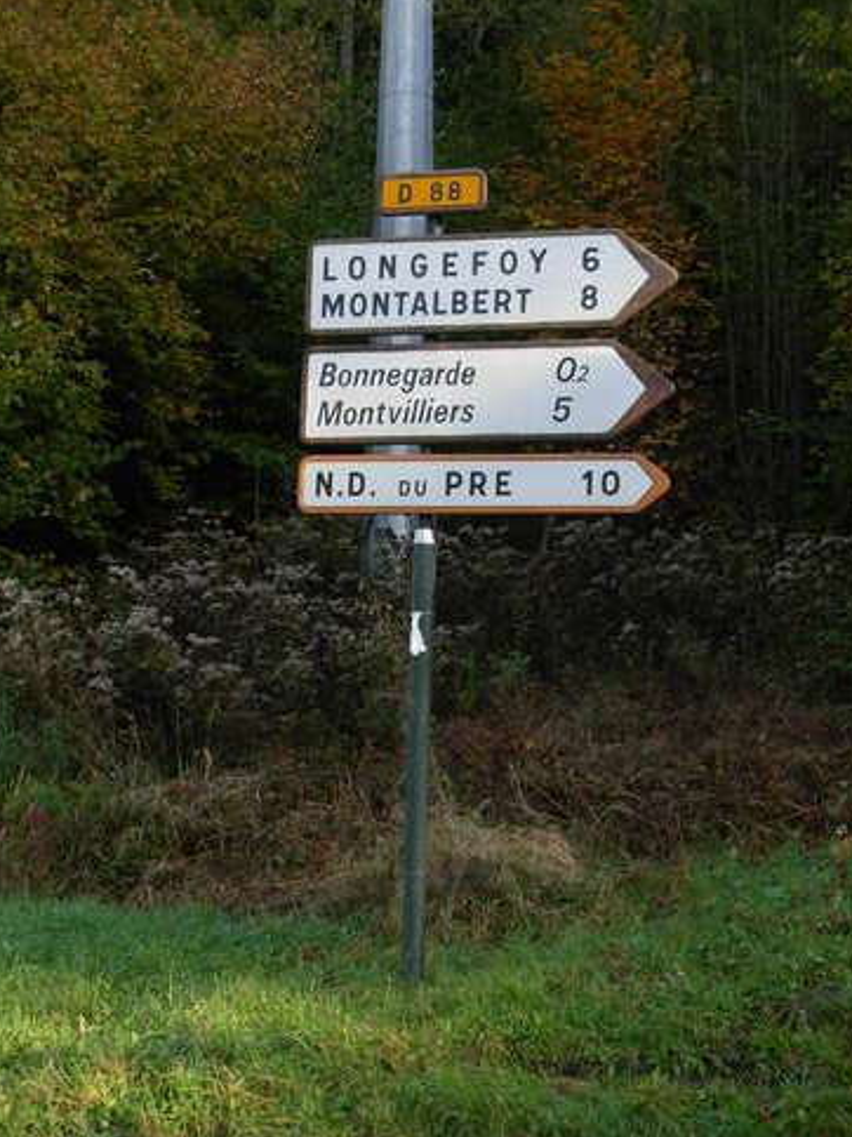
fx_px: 2856
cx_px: 417
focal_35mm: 87
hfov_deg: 17.0
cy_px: 624
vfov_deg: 22.5
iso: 79
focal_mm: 11.5
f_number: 3.5
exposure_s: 1/98.7
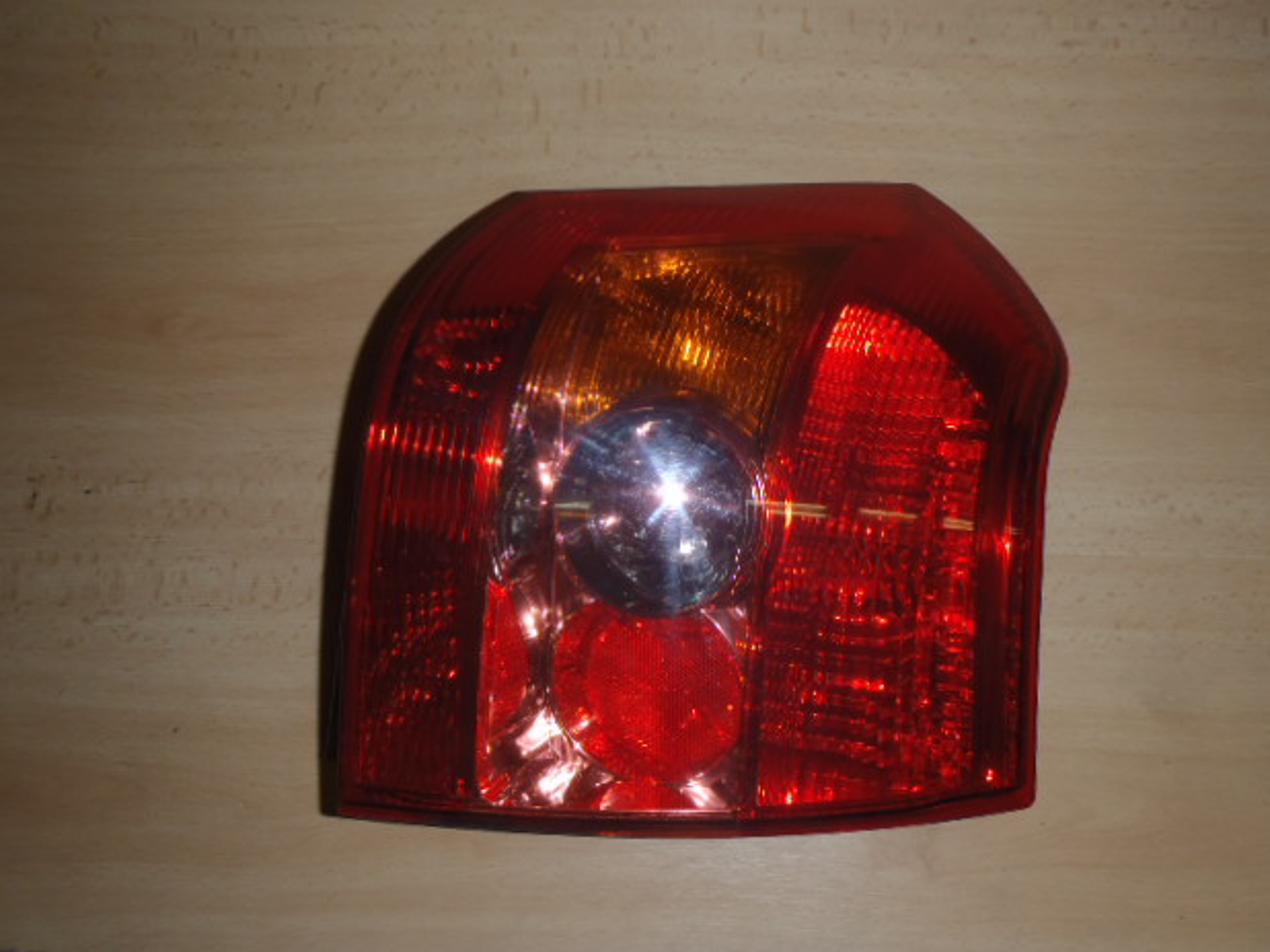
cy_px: 461
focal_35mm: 29
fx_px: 1064
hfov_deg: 61.7
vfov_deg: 48.2
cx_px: 653
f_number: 3.9
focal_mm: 5
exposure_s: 1/30
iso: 100
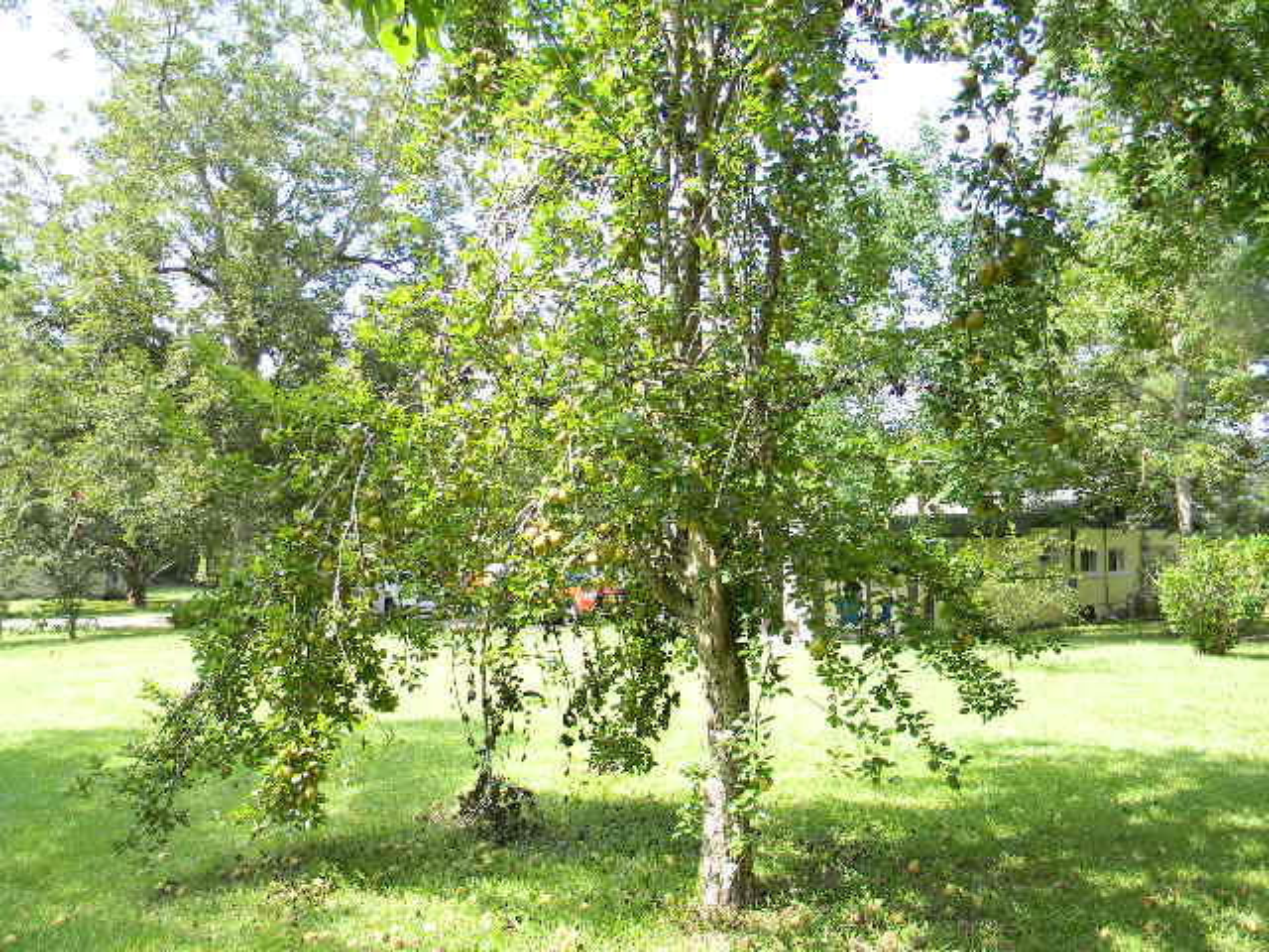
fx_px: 1026
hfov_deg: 63.4
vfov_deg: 49.7
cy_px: 476
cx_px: 634
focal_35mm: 28
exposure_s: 1/126
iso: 80
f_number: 3.5
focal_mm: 5
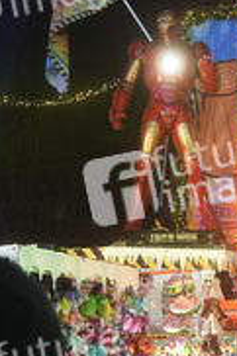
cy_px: 278
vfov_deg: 20.4
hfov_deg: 13.6
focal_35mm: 99
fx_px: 979
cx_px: 241
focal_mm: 30
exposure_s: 1/50
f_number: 4
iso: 640
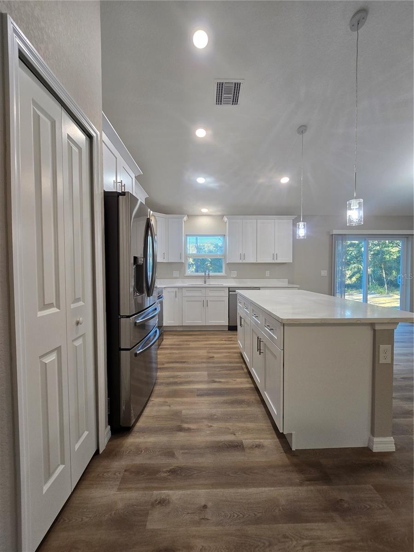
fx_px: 207
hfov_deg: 89.9
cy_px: 276
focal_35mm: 13
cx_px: 207
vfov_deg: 106.2
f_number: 2.2
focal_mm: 2.2
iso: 80
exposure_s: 1/60
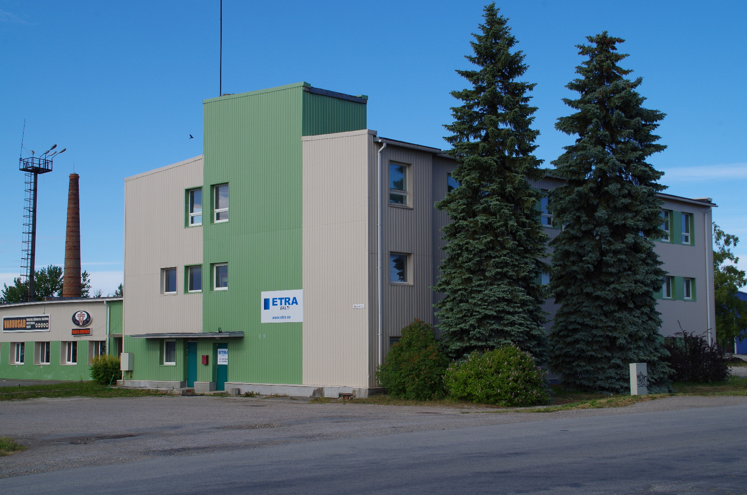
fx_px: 1015
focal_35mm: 49
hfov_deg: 40.4
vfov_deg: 27.4
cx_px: 374
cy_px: 248
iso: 125
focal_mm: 33
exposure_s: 1/160
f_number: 11
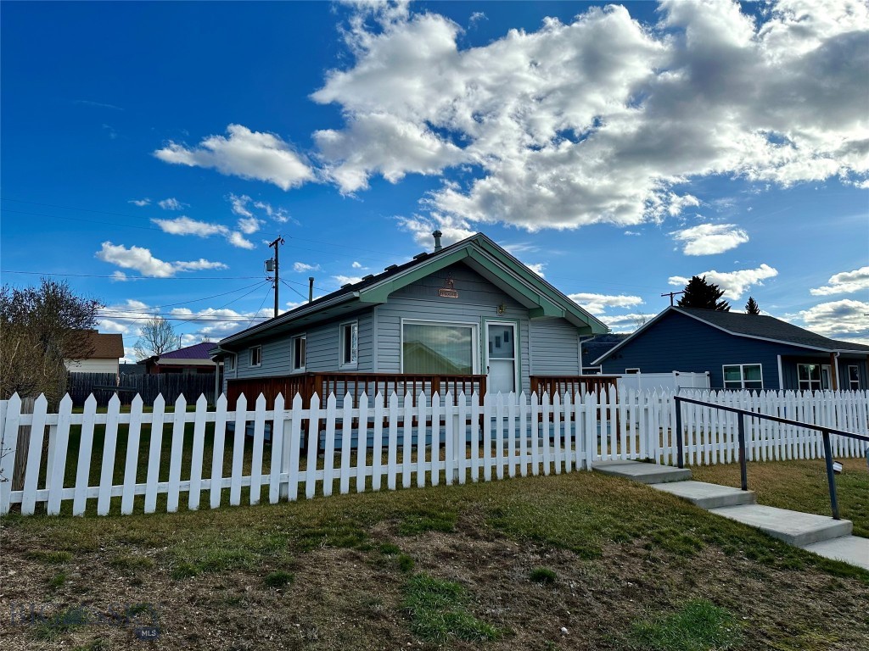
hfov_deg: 71.6
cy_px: 326
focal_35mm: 24
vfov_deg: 56.8
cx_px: 434
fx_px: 602
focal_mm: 6.86
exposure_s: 1/7576
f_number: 1.78
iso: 80
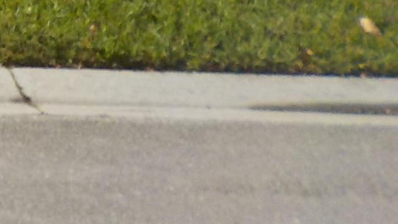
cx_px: -459
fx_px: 1583
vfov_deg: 7.2
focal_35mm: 150
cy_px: -438
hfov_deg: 12.3
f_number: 3.3
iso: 125
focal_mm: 4.1
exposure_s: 1/1250
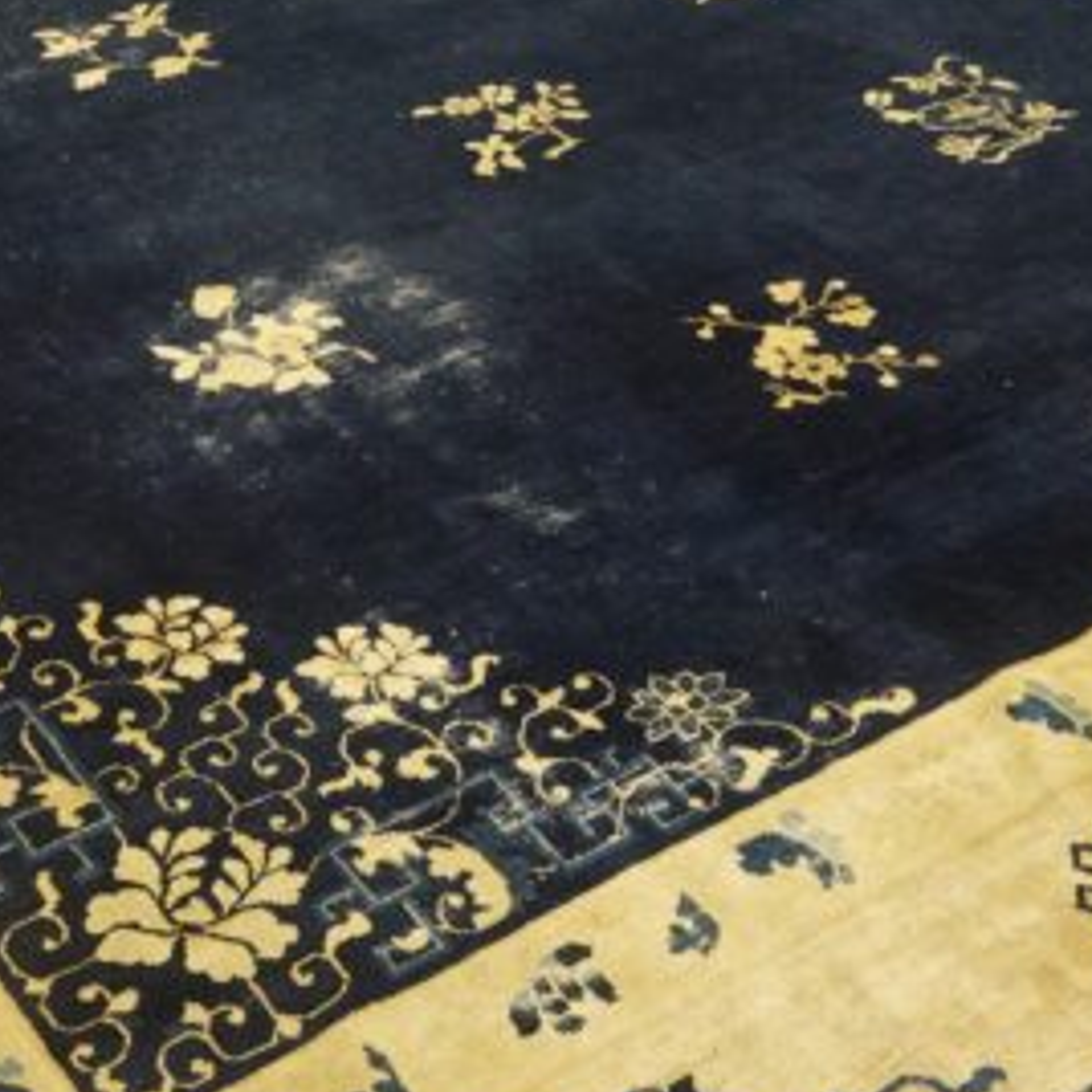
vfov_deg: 28.5
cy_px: 393
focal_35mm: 60
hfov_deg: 27.8
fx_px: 2140
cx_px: 151
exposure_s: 1/60
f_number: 4
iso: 1600
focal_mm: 21
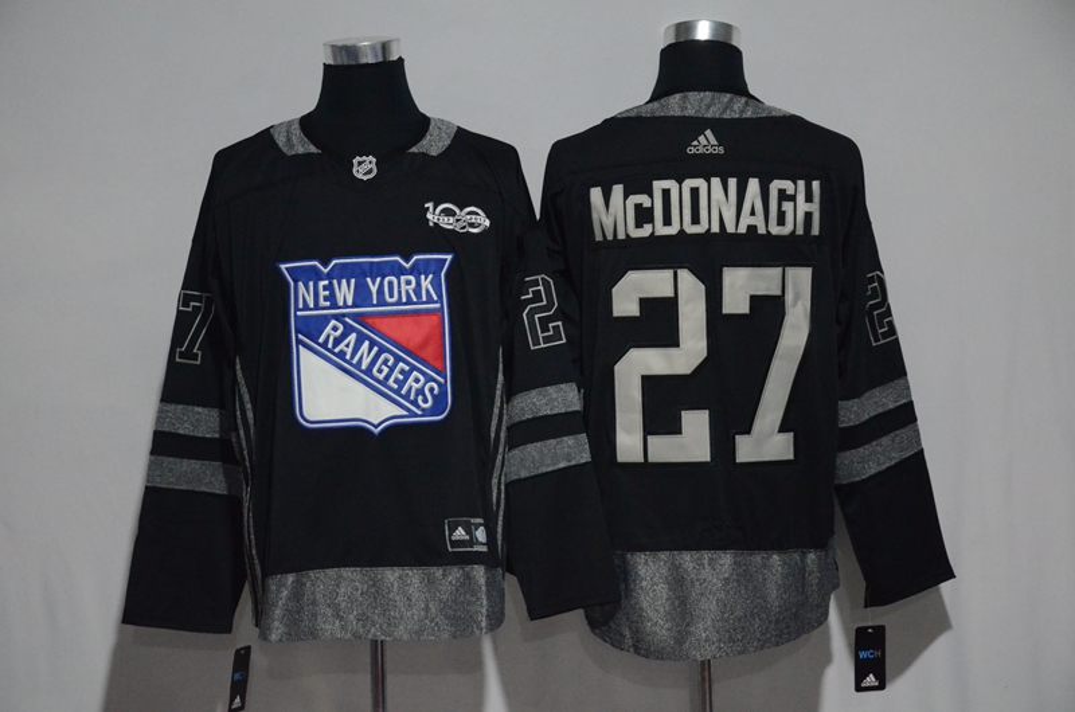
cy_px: 356
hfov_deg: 27.0
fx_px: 2235
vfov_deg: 18.1
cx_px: 538
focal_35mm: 75
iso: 4000
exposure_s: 1/50
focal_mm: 50
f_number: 4.8
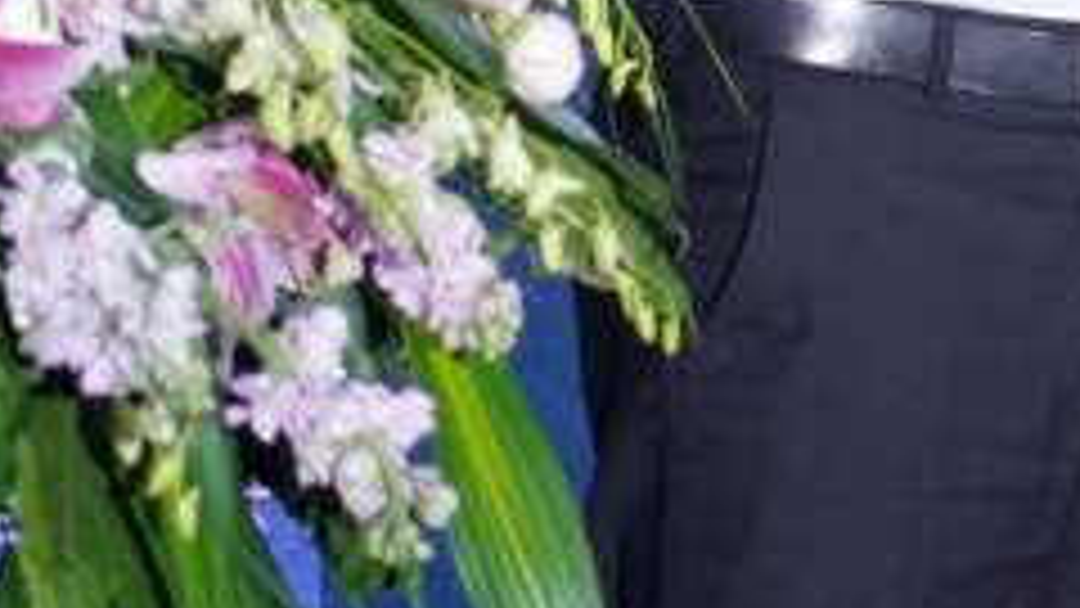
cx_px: 1606
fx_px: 17154
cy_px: -1193
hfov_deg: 3.6
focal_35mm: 599
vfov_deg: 2.0
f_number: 1.8
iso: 100
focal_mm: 85
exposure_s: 1/125
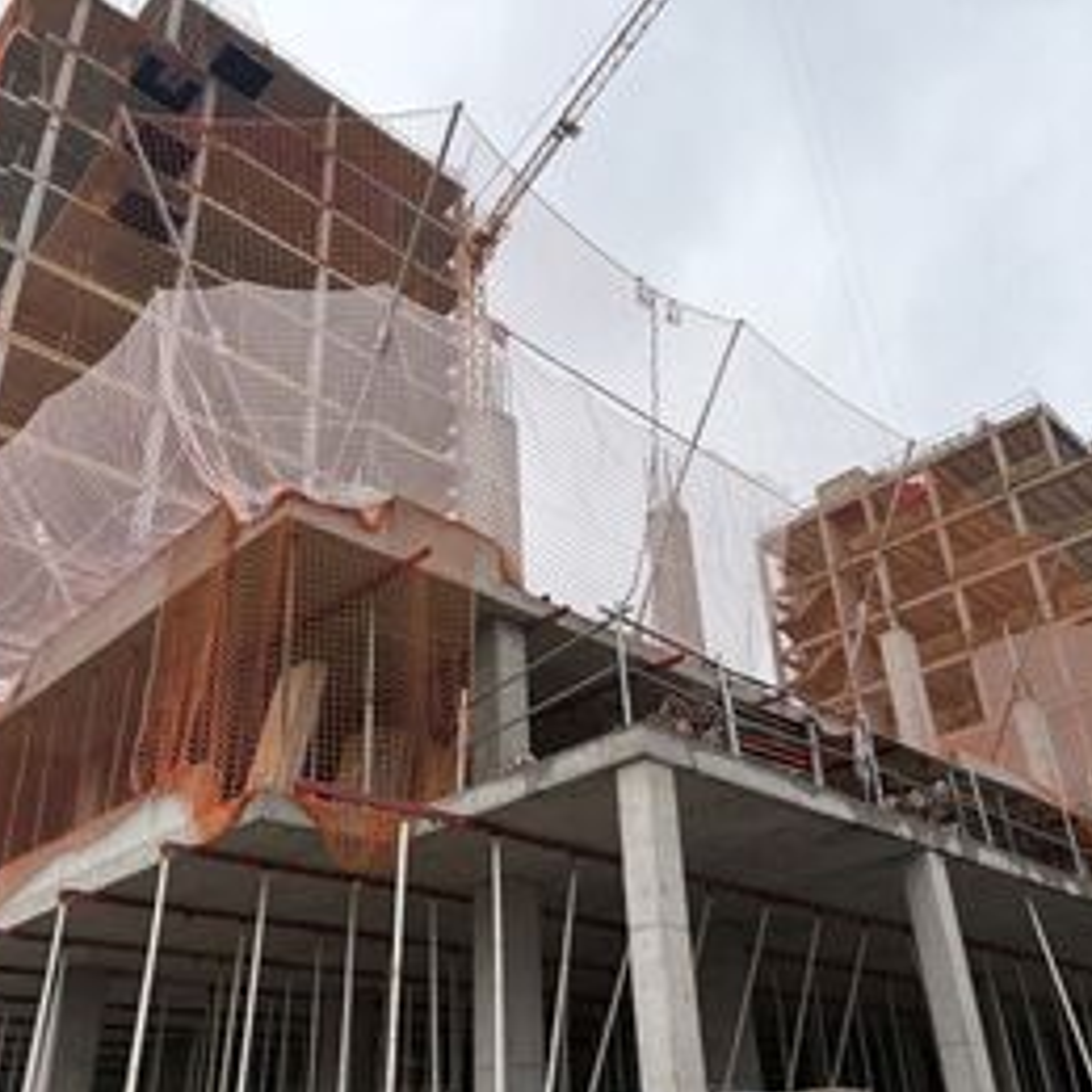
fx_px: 1106
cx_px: 538
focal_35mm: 31
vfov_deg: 52.5
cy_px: 548
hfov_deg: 52.5
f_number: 1.6
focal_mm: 5.96
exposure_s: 1/1287
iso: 50
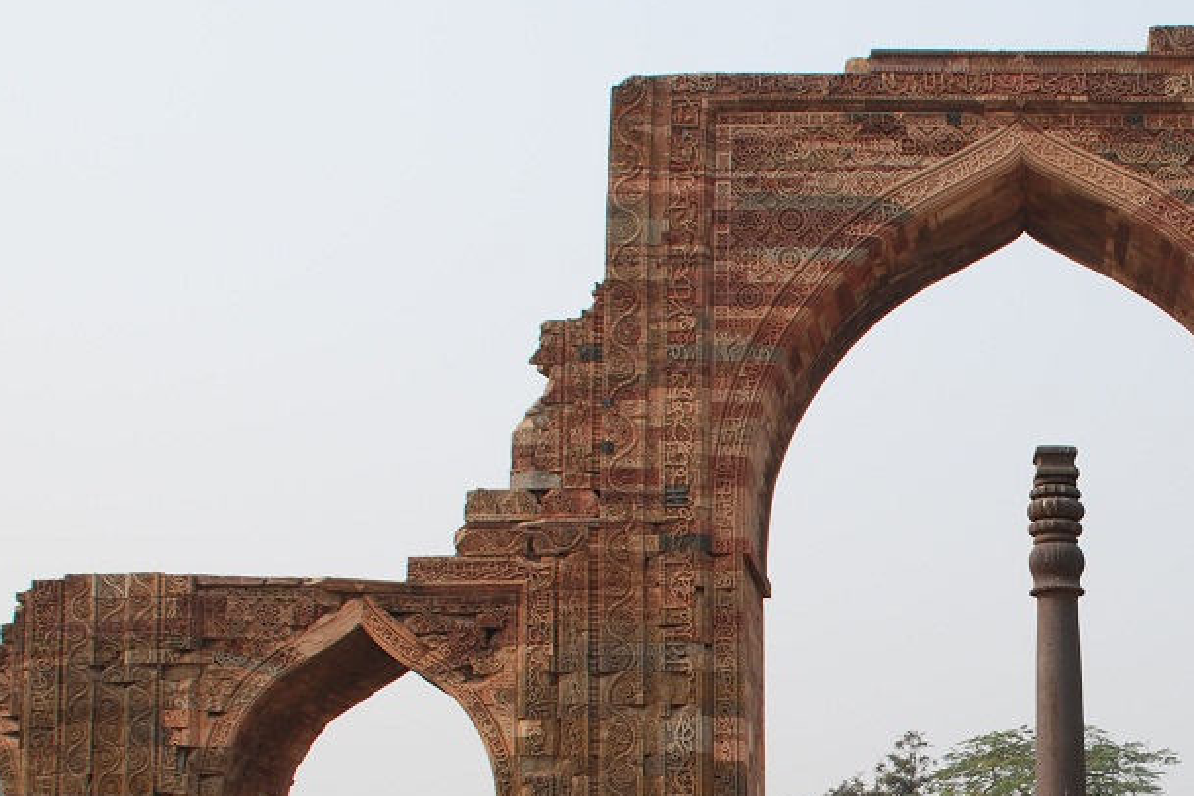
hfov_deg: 25.5
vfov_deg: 17.6
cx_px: 1161
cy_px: 754
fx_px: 2520
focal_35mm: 76
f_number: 7.1
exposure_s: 1/200
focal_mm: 22
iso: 100
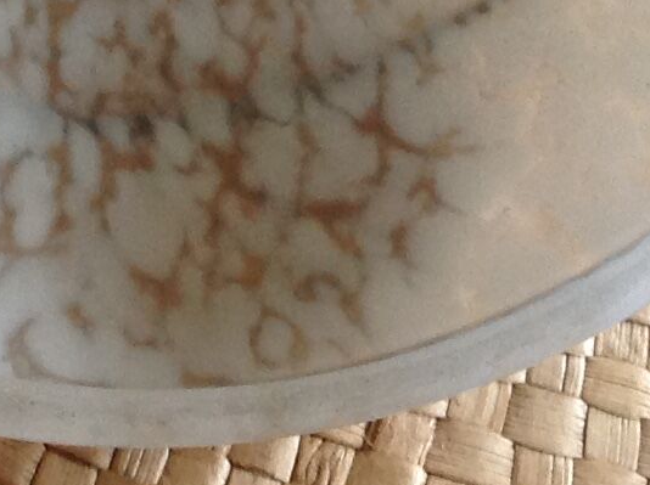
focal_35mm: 170
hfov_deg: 11.4
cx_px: -108
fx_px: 3188
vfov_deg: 8.2
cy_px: -557
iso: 100
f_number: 2.4
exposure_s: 1/15
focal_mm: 4.28
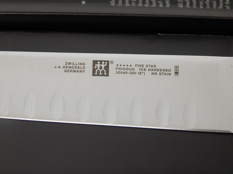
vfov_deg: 17.4
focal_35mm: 85
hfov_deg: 23.0
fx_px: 572
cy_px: 87
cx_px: 116
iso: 400
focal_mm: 15.3
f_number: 4.3
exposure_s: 1/30
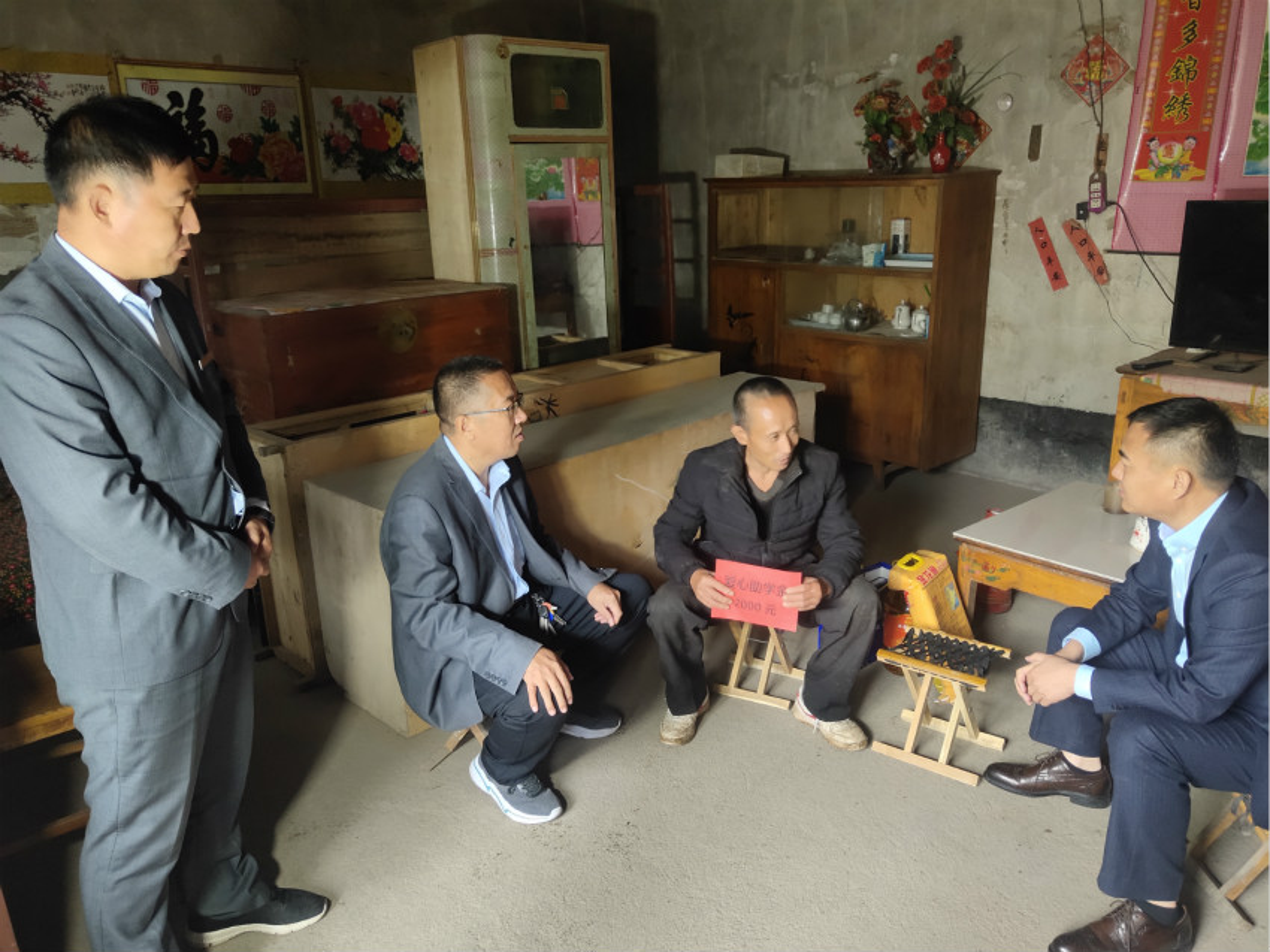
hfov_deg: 61.7
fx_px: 1064
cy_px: 476
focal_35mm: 29
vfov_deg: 48.2
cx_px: 635
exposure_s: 1/33
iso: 420
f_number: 1.8
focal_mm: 4.27
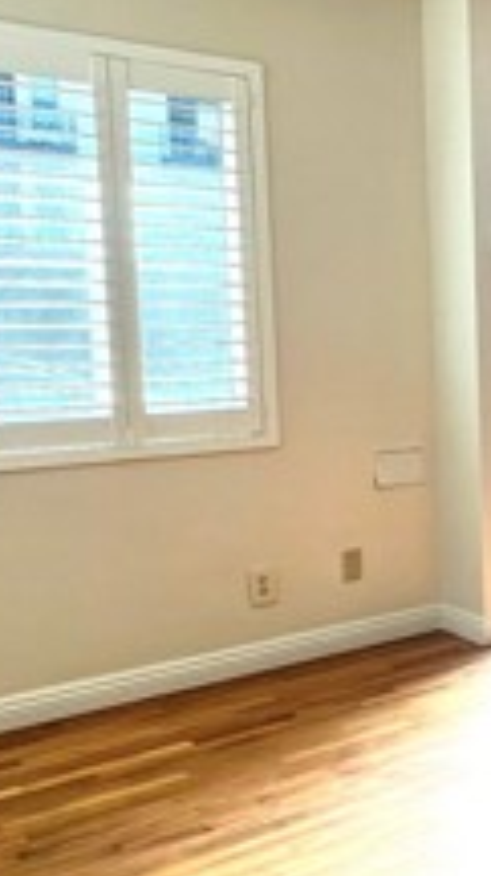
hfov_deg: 23.3
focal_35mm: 42
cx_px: 718
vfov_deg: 48.4
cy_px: 414
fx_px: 975
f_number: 1.8
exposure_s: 1/176
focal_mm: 1.57
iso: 32
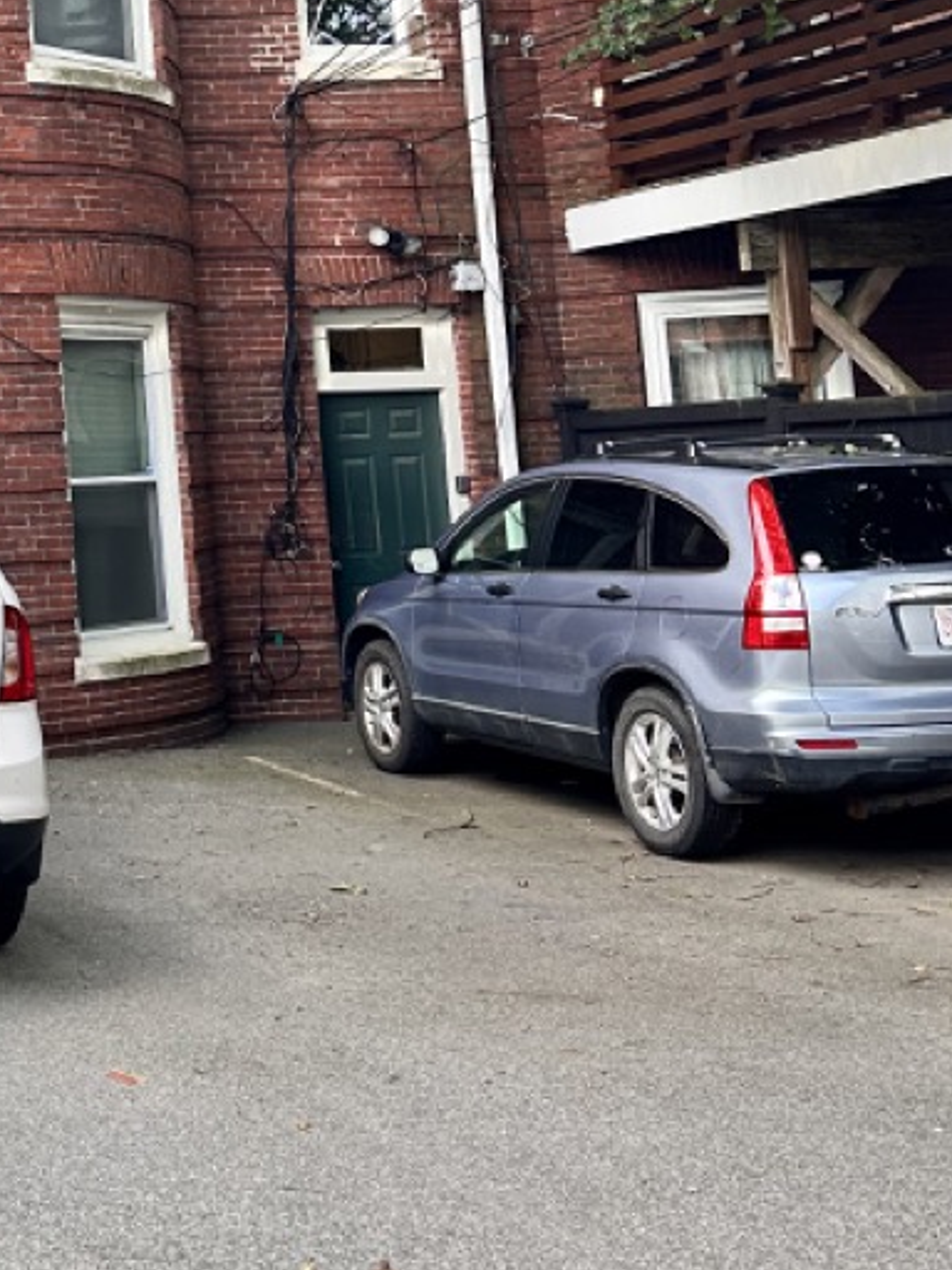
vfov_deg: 31.1
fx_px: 2200
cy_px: 198
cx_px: -193
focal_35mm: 60
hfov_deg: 22.5
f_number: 1.78
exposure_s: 1/630
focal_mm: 6.86
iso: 80
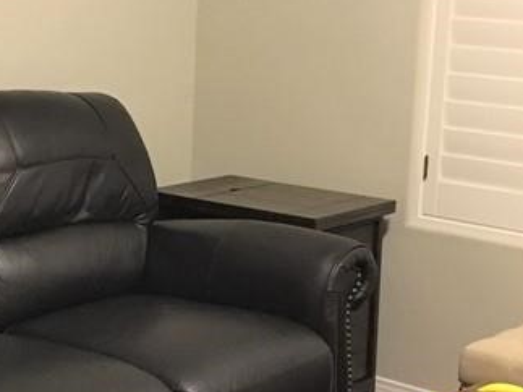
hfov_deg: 21.2
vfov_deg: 16.0
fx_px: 1389
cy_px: 225
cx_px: 146
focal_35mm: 92
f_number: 2.2
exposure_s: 1/30
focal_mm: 4.15
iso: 250
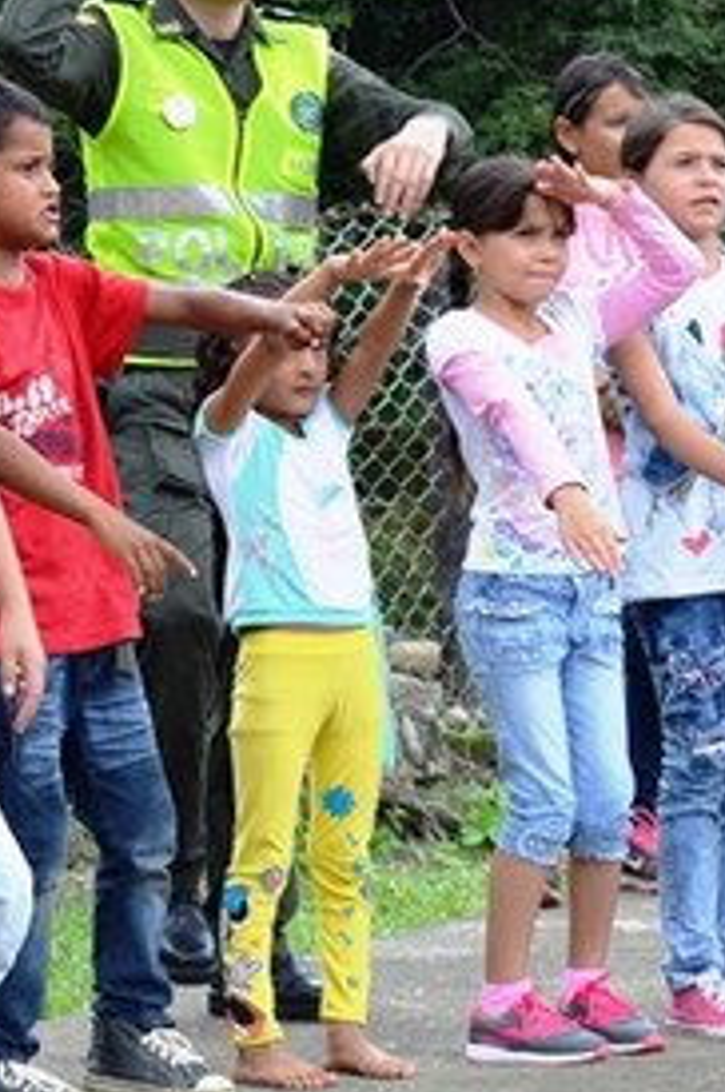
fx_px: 5045
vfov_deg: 12.3
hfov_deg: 8.1
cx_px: -207
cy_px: 462
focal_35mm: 167
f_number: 7.1
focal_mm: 35
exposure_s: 1/200
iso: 200
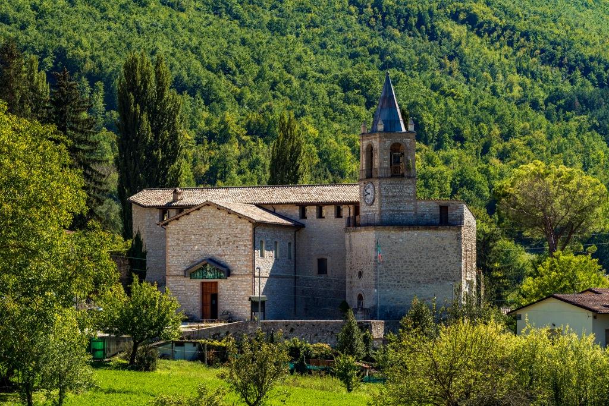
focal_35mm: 136
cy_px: 203
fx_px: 2301
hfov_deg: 15.1
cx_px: 304
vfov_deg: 10.1
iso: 100
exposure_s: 1/160
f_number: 9
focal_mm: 88
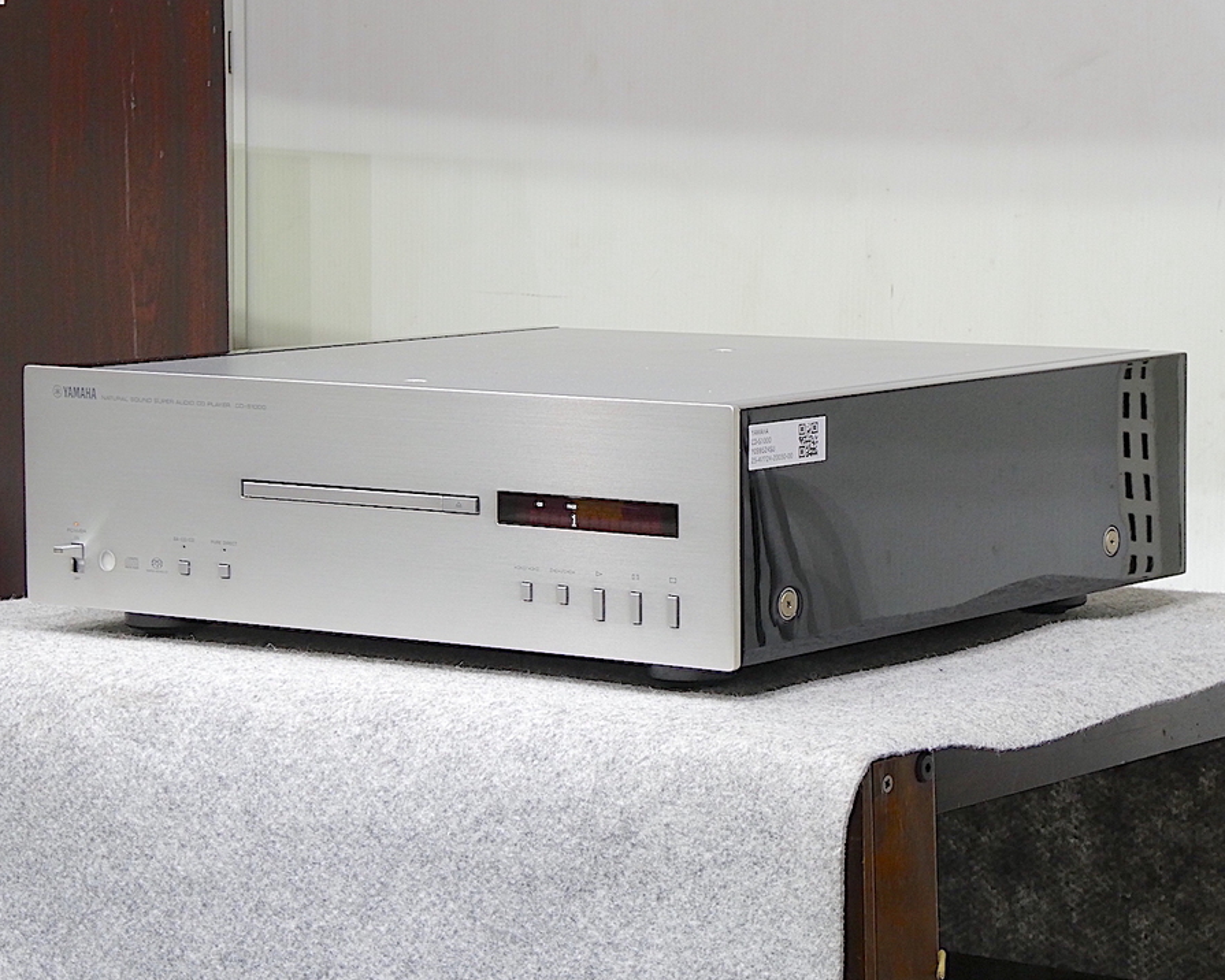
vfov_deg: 13.9
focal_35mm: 111
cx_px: 594
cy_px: 490
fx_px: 4024
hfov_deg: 17.3
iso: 200
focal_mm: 19
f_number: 5.1
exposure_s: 1/6
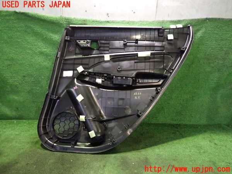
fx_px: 168
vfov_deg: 54.9
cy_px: 87
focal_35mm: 25
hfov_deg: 69.4
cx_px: 116
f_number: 2
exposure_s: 1/25
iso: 800
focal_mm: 4.5
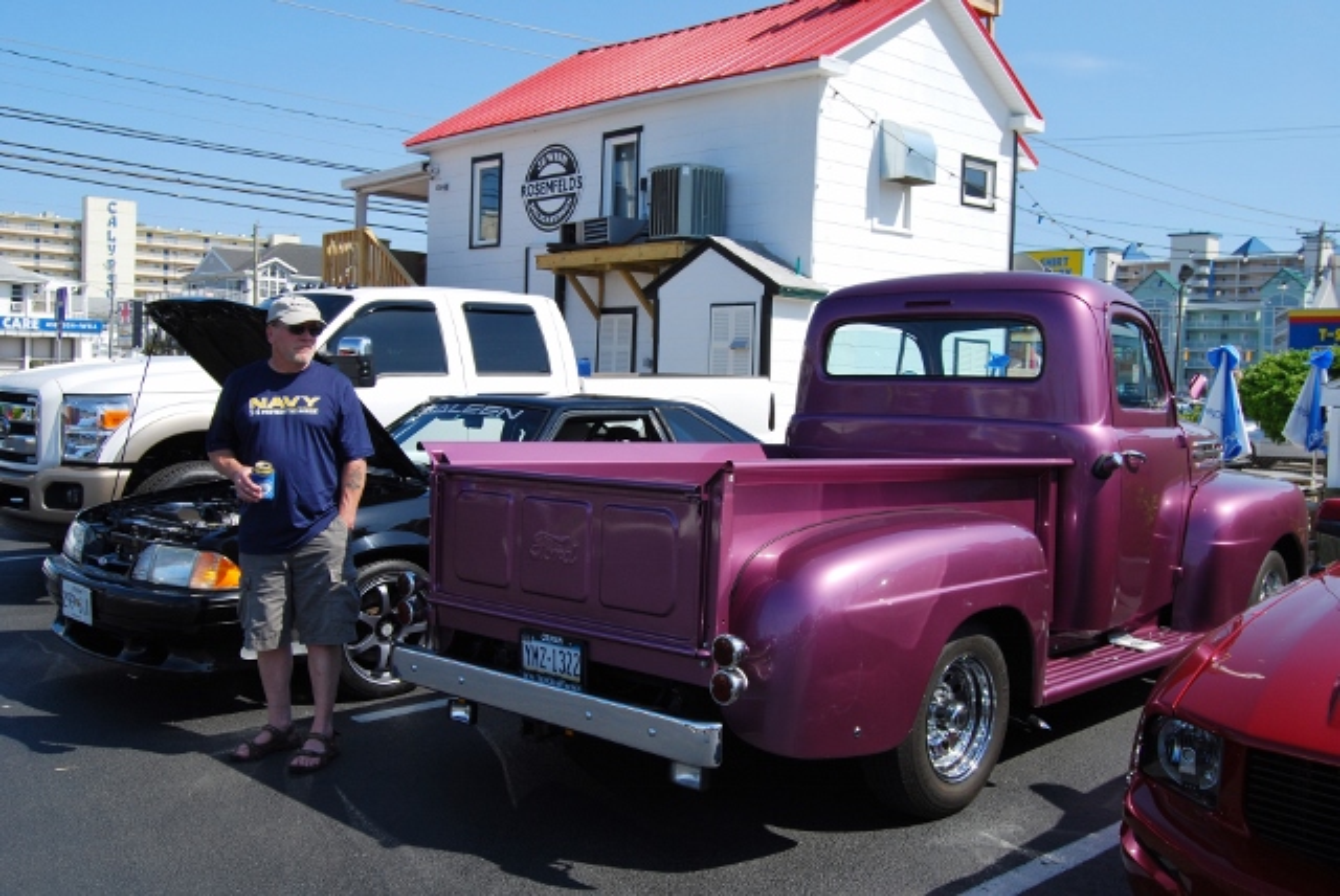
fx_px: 1285
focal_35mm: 34
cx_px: 670
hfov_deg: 55.1
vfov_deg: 38.4
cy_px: 448
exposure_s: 1/320
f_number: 9
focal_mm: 23
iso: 200
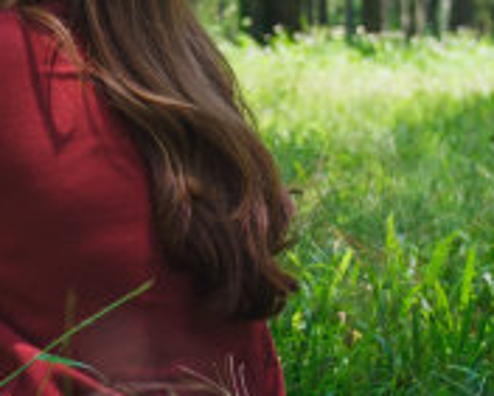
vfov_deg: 12.7
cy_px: 76
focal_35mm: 121
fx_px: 1770
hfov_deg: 15.0
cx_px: -182
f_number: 2.8
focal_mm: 24.9
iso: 160
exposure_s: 1/480
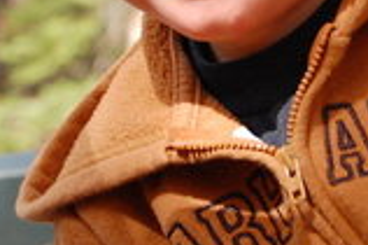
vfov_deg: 4.1
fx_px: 3421
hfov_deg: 6.2
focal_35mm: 335
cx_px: 277
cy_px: 58
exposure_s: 1/160
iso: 400
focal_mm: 55
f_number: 6.3
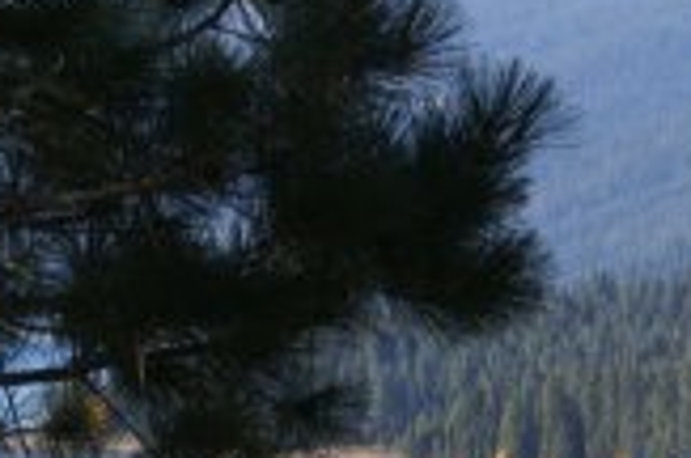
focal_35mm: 347
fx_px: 6647
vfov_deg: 3.9
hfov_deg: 5.8
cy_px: 492
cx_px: 1259
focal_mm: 50
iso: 100
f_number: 11
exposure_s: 1/60
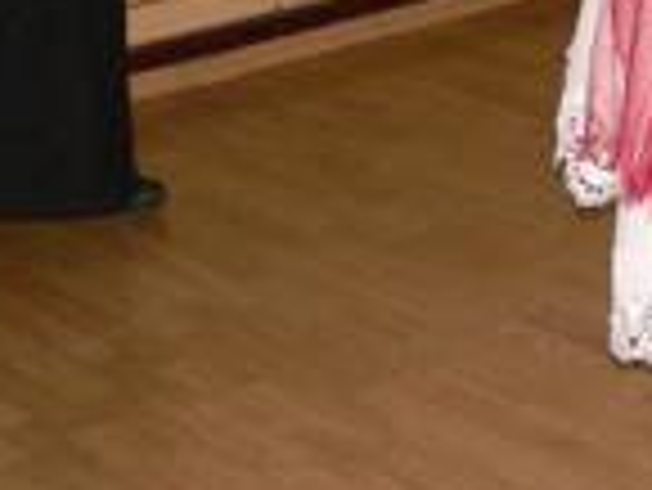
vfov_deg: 10.0
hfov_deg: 13.6
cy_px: -360
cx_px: 737
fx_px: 2677
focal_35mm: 142
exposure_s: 1/15
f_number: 2.8
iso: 200
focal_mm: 6
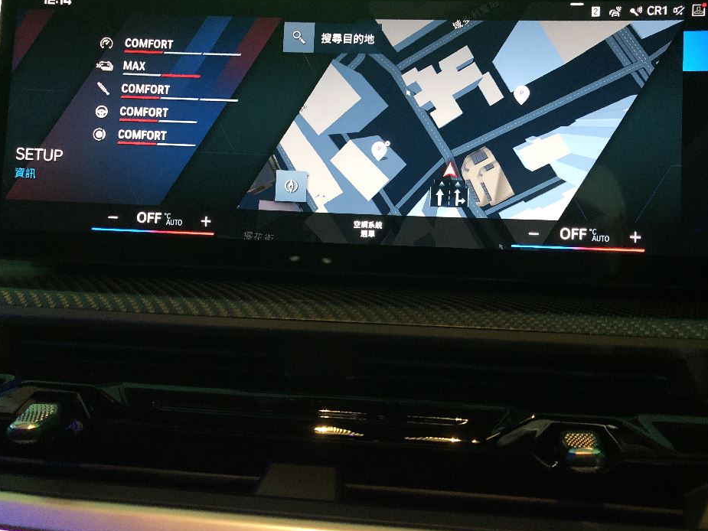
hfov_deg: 58.2
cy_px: 266
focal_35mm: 31
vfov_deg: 45.5
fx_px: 634
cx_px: 389
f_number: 1.8
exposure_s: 1/7
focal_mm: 3.99
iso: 100
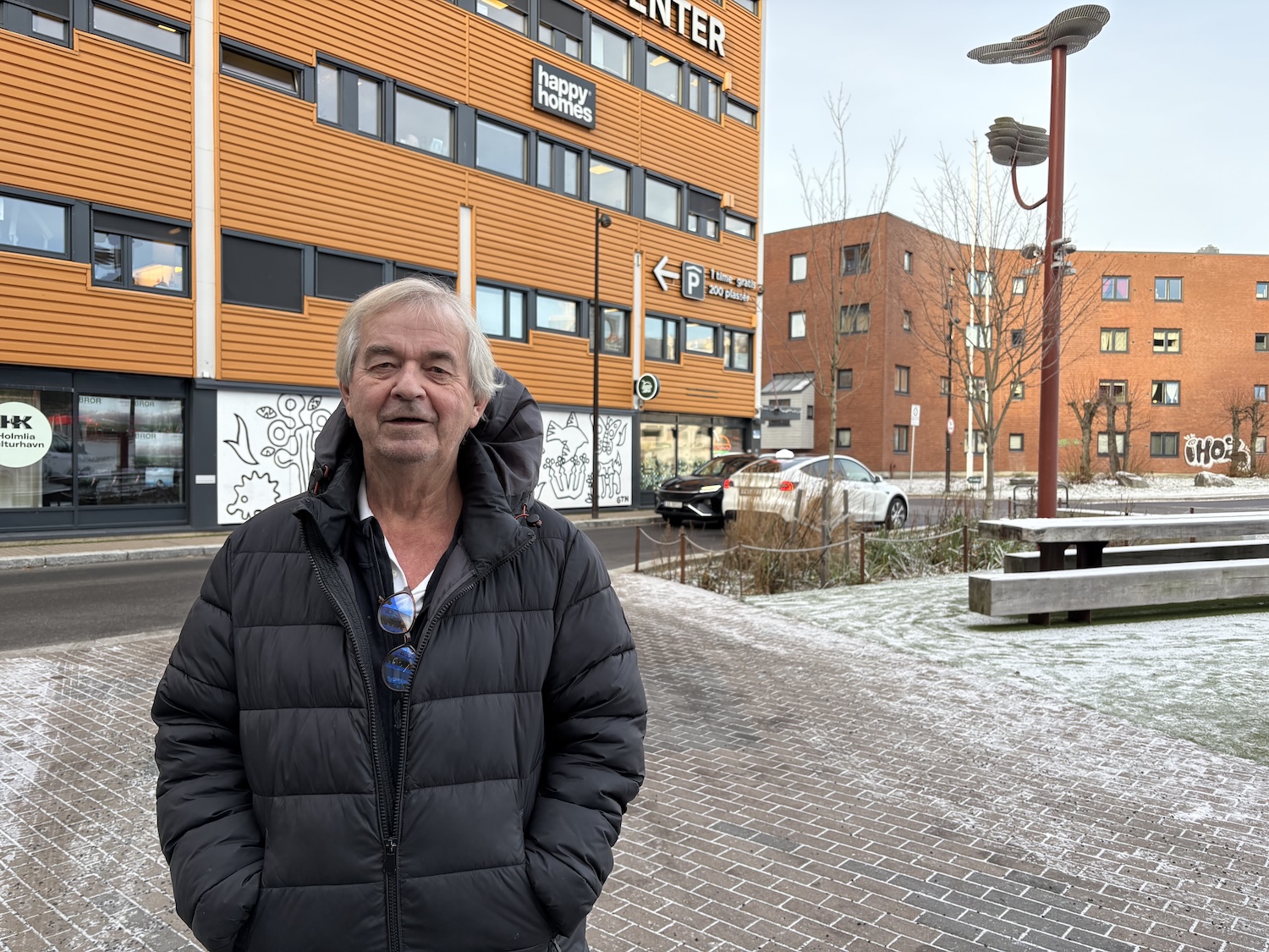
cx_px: 634
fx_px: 953
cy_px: 476
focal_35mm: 26
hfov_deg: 67.3
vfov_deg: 53.1
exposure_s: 1/456
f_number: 1.6
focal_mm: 5.96
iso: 64
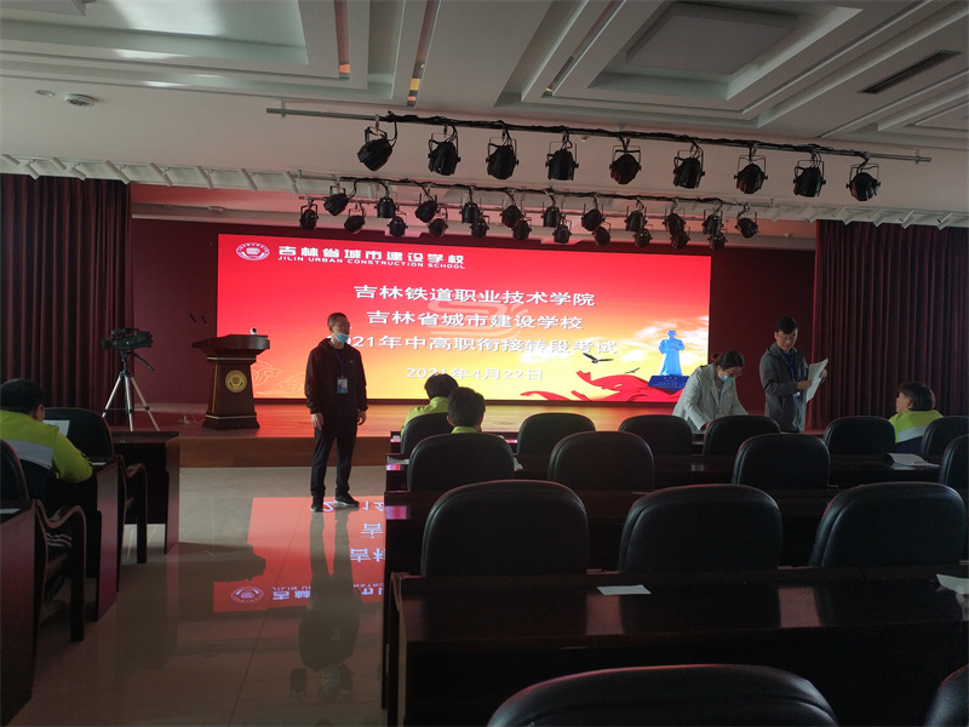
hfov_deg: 56.8
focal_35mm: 32
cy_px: 364
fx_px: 896
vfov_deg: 44.2
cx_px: 484
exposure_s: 1/50
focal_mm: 4.5
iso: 134
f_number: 2
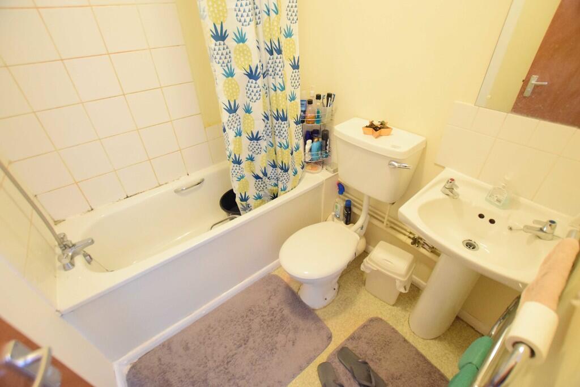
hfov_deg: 100.4
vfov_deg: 77.3
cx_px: 290
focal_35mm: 15
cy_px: 194
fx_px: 242
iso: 4500
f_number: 3.5
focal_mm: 10
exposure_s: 1/60
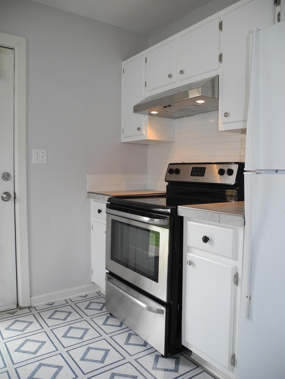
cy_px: 190
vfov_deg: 63.4
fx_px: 307
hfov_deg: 49.7
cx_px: 142
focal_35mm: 28
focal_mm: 6
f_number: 2.8
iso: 200
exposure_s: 1/30
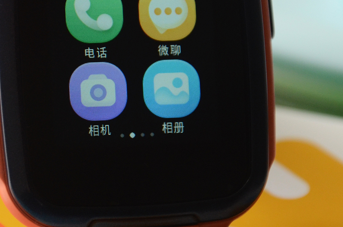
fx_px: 3376
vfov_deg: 3.8
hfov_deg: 5.8
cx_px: 130
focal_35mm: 355
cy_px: 43
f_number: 5.6
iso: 800
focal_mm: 105
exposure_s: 1/125
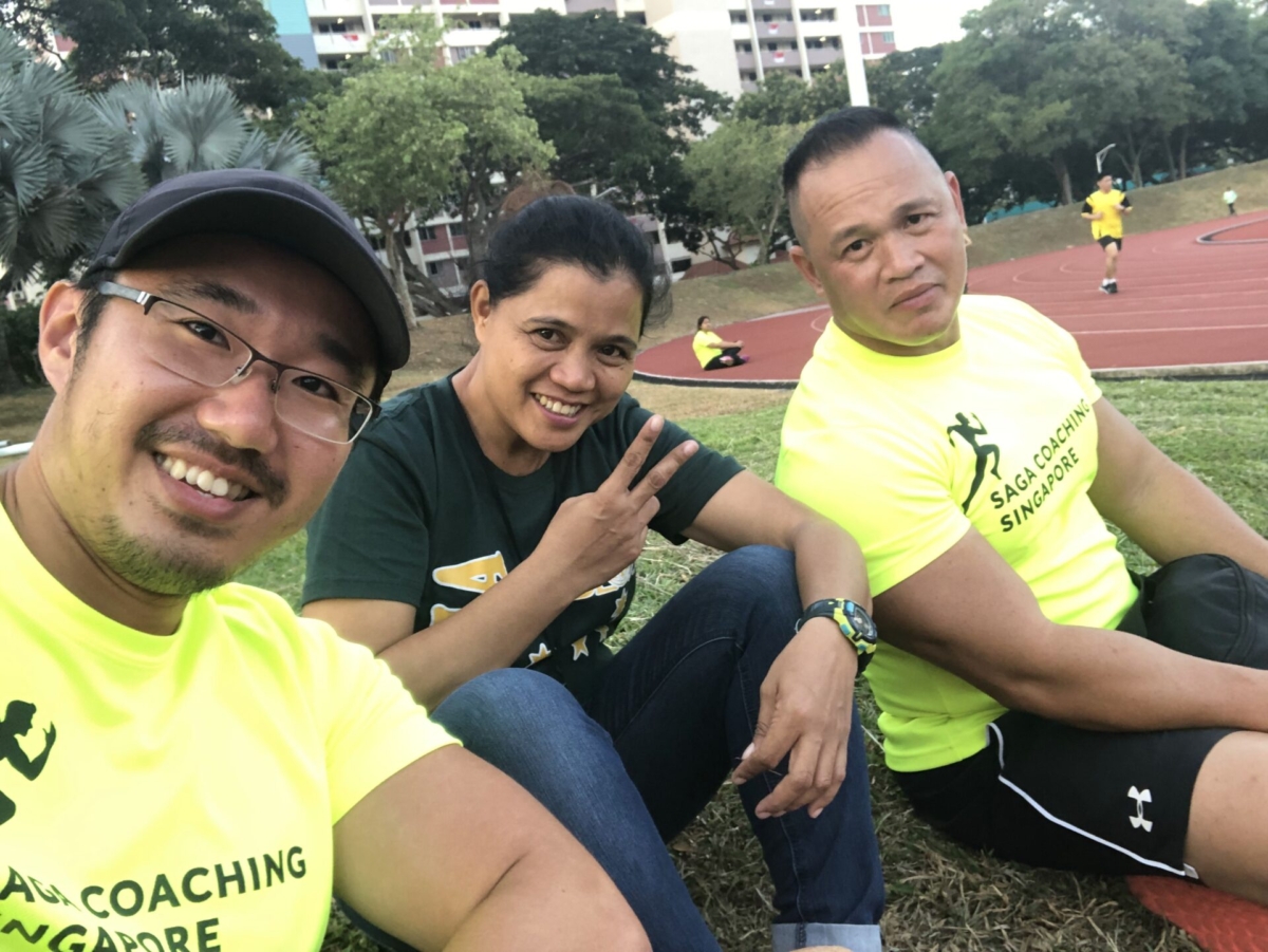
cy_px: 476
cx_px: 634
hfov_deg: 56.8
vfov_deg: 44.2
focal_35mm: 32
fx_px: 1173
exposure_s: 1/120
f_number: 2.2
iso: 100
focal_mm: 2.87
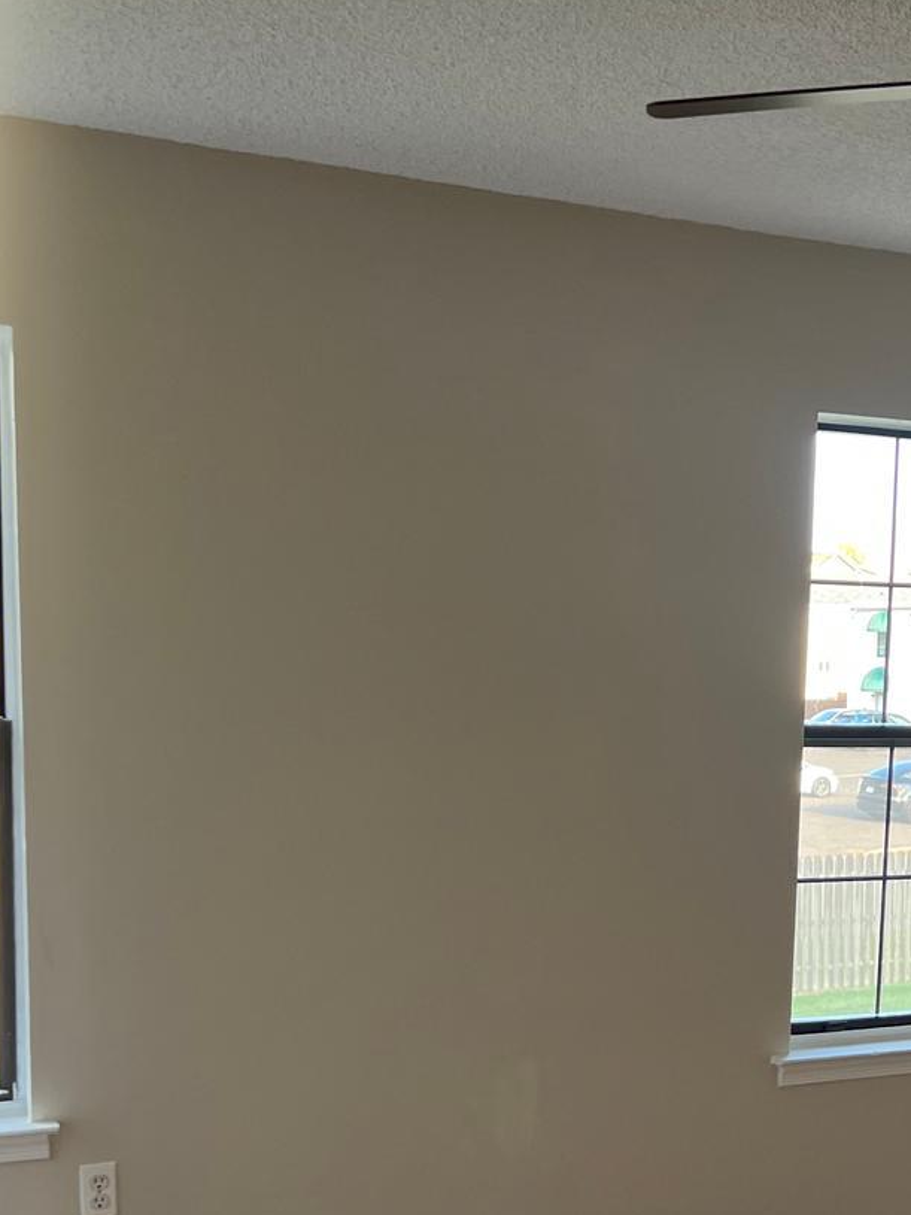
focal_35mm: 49
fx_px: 1720
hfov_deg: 29.1
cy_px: 865
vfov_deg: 38.2
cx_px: 704
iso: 125
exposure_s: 1/121
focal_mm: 5.7
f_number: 1.5
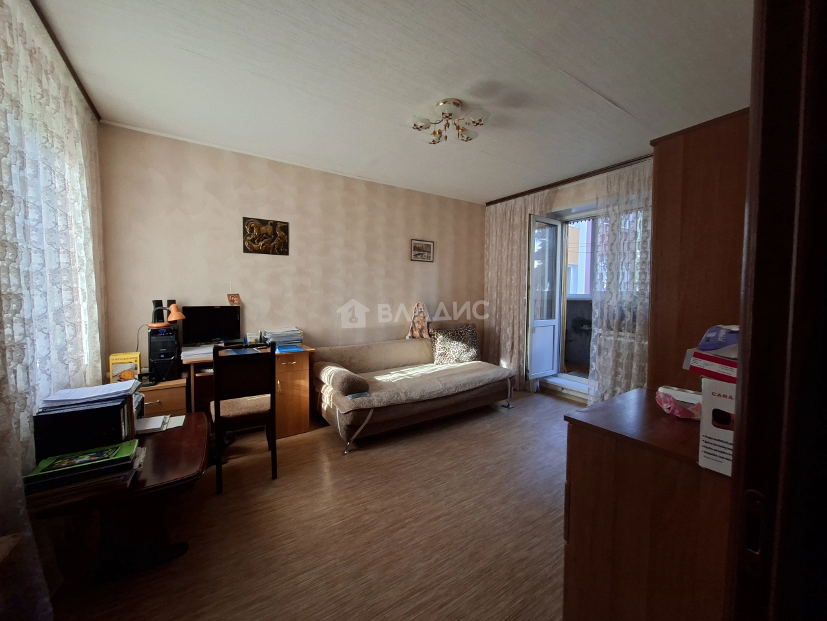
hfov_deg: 106.2
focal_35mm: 13
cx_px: 414
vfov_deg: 89.9
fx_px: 311
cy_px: 310
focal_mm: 1.74
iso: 160
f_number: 2.2
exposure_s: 1/50
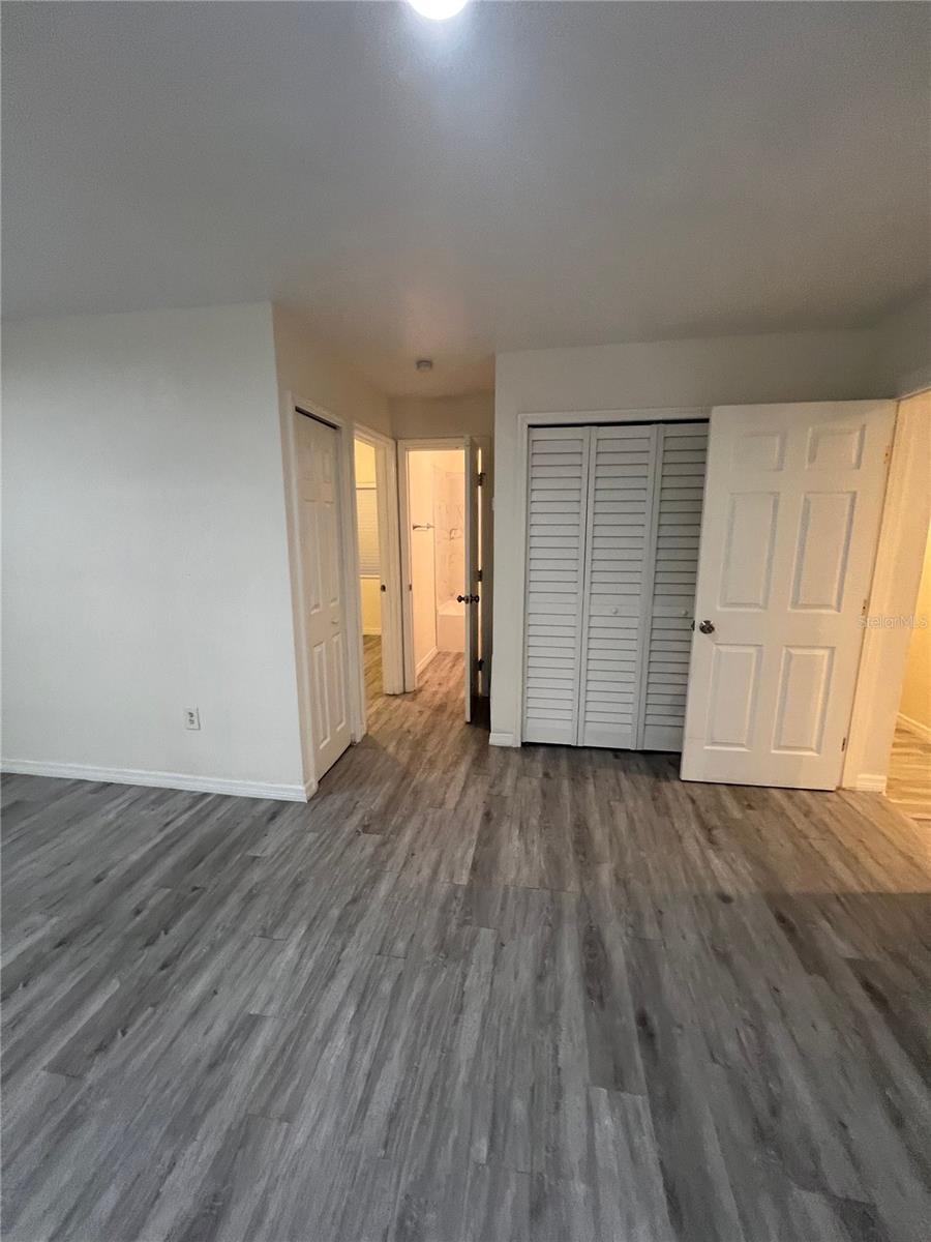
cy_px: 621
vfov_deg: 106.2
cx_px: 466
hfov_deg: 89.9
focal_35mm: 13
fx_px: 466
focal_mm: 1.57
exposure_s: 1/60
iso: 250
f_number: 1.8
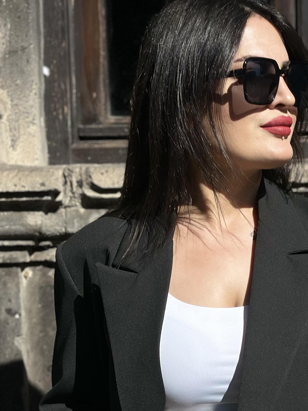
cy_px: 359
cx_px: 245
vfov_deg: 19.1
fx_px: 1198
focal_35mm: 101
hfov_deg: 14.6
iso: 100
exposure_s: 1/7634
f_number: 1.78
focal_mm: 6.86
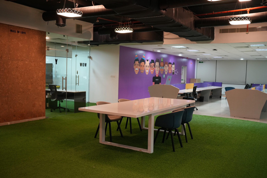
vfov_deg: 37.9
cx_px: 134
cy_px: 89
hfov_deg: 54.4
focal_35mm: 35
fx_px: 260
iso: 1600
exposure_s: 1/160
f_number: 2.5
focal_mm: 35
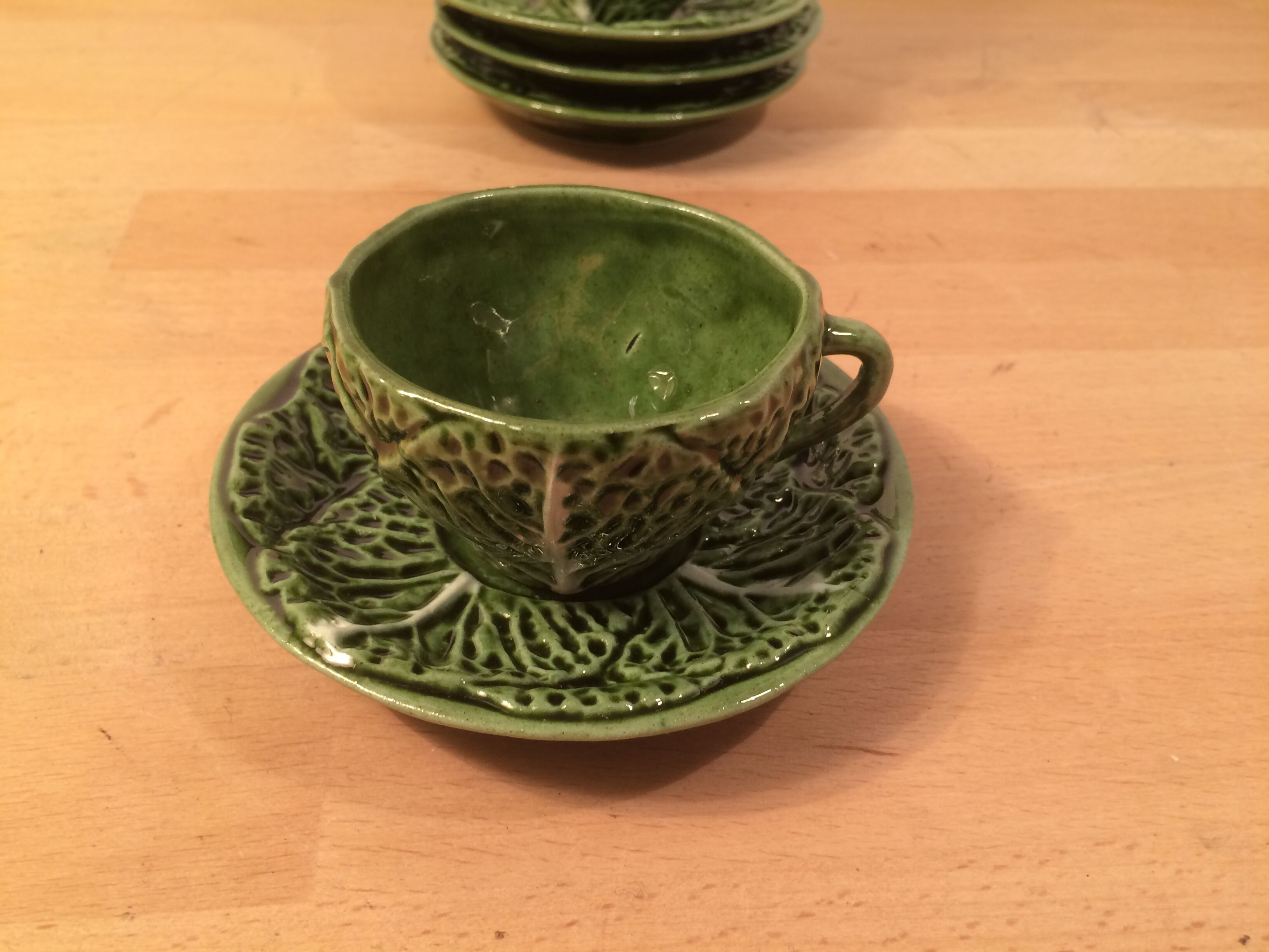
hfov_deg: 61.7
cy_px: 476
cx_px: 634
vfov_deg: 48.2
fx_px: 1063
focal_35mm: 29
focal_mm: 4.15
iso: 100
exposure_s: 1/33
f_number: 2.2
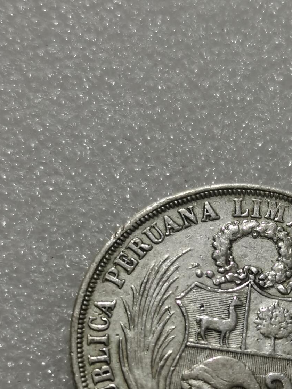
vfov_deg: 19.9
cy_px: 291
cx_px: 233
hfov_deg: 15.0
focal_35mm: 98
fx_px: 1102
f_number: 1.8
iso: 50
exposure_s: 1/148
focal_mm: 5.58
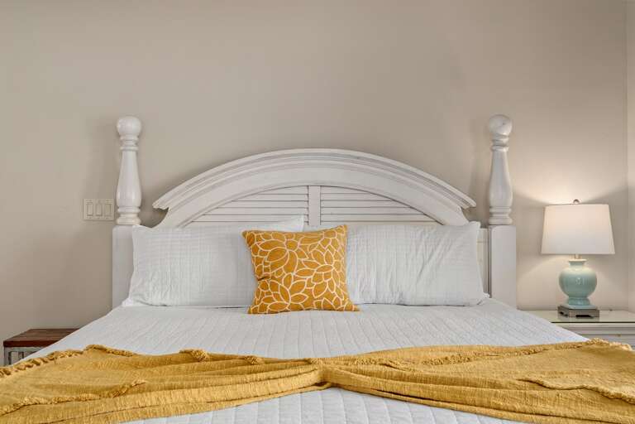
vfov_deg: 36.9
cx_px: 318
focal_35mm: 36
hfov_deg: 53.1
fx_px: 635
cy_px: 212
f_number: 8
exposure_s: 1/8
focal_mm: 24
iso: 400
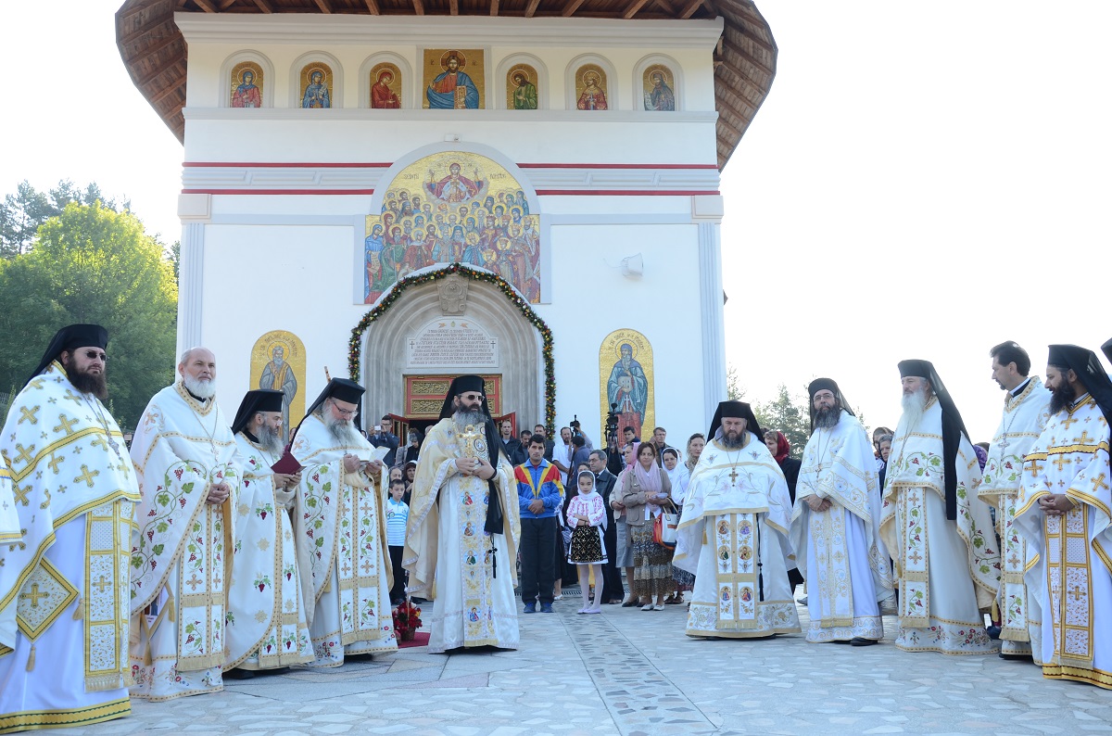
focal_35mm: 33
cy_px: 368
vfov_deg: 39.8
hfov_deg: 57.3
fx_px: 1017
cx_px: 556
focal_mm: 22
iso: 200
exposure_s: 1/100
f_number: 7.1
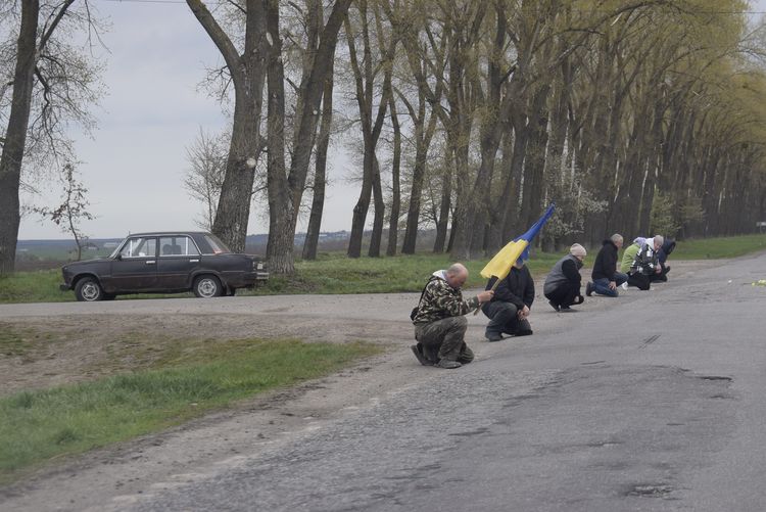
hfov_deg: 24.6
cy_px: 256
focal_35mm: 82
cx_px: 383
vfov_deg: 16.6
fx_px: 1756
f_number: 8
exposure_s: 1/250
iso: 400
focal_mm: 55
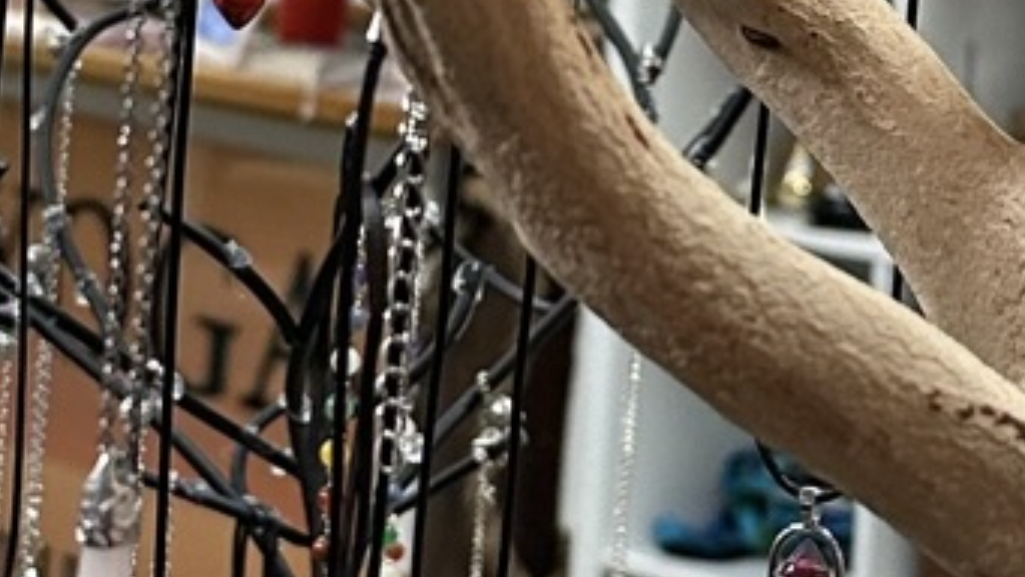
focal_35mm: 157
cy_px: 6
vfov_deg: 7.7
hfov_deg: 13.7
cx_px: 286
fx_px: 4268
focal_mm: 6.86
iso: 200
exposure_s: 1/60
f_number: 1.78
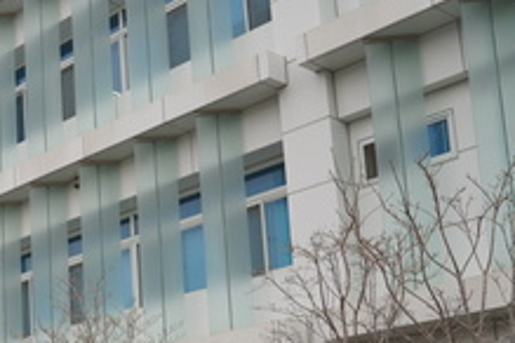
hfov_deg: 24.5
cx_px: -120
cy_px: 347
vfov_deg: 18.0
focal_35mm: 74
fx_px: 1059
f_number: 4
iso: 125
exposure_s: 1/160
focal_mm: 27
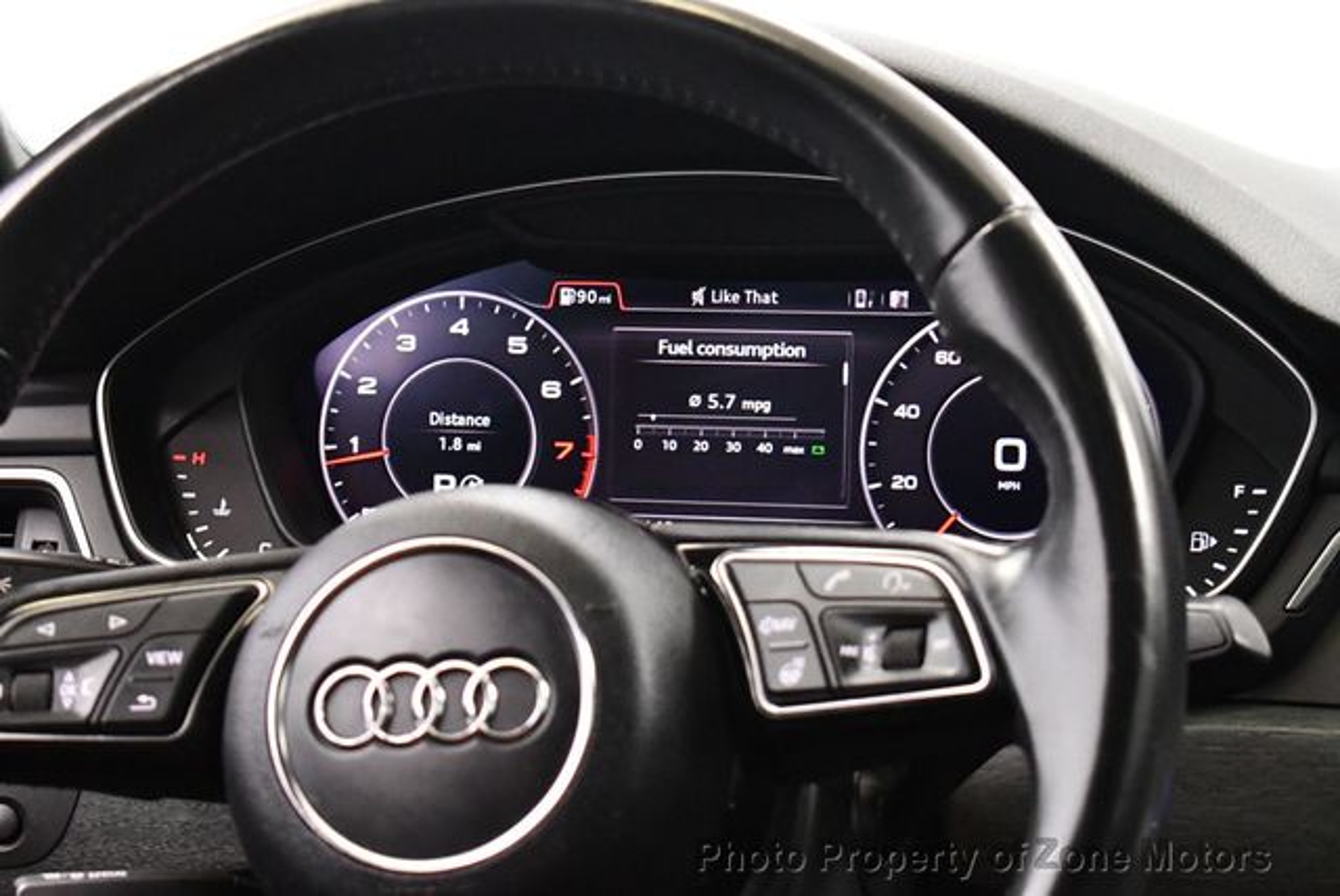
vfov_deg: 13.2
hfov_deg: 19.6
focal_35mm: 104
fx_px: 3875
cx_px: 670
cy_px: 448
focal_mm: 52
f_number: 5.6
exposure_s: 1/60
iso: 5600
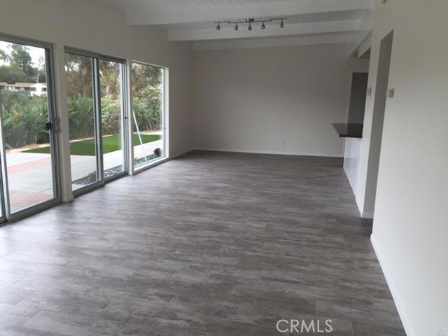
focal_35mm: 29
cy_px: 168
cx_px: 224
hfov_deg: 61.7
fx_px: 375
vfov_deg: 48.2
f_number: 2.2
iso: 32
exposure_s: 1/120
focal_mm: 4.15
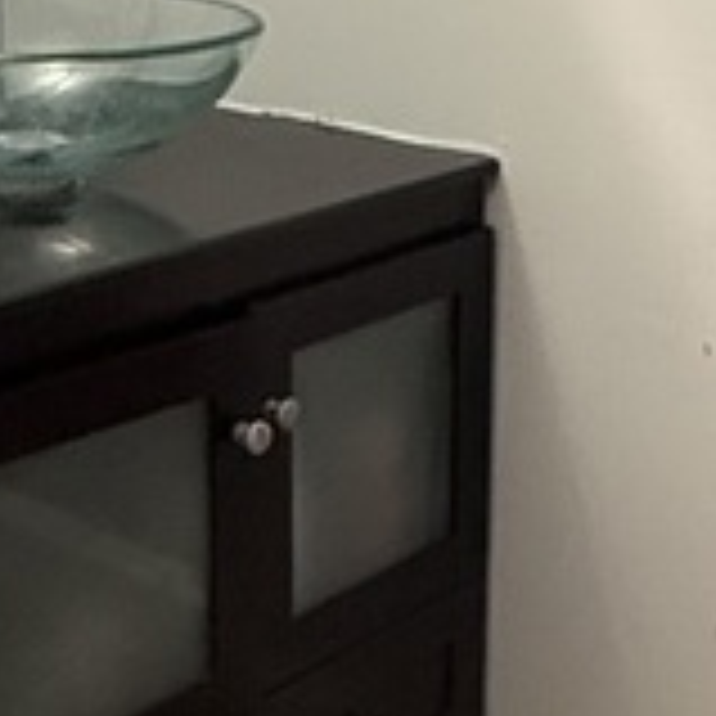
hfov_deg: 20.1
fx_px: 1966
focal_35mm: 84
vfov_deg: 20.5
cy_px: 194
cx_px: 689
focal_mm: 2.22
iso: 320
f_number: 2.2
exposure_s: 1/60
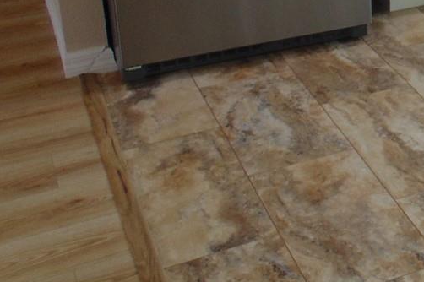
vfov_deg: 17.8
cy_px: -56
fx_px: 859
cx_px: 607
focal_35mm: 73
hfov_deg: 23.2
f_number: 3.1
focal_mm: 4
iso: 80
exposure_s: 1/40
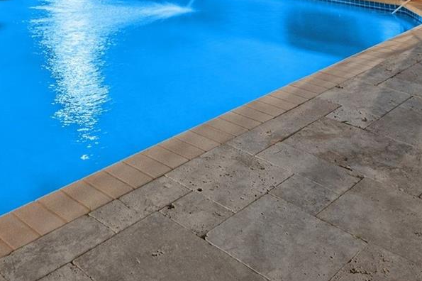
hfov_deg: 43.5
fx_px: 504
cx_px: 89
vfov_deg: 27.7
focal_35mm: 43
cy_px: -47
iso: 200
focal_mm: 16
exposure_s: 3
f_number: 8
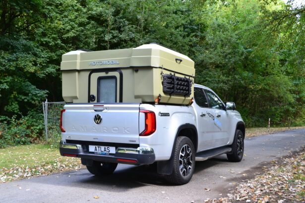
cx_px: 152
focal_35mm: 39
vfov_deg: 34.2
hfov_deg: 49.6
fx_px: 330
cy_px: 102
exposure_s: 1/40
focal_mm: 26
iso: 400
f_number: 7.1
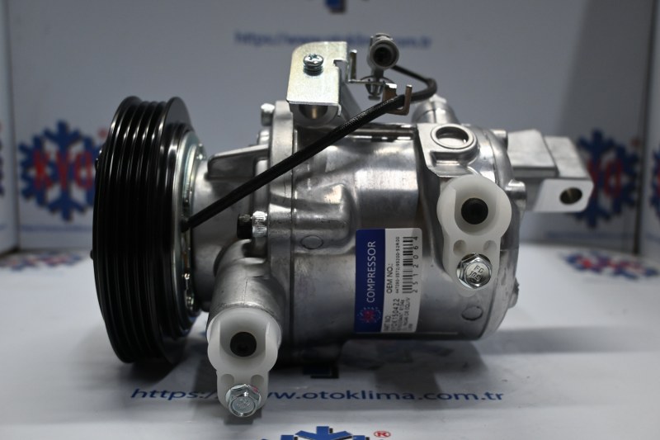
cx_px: 330
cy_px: 220
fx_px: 687
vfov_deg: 35.5
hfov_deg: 51.3
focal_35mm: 38
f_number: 4.2
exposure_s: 1/125
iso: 720
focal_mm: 25
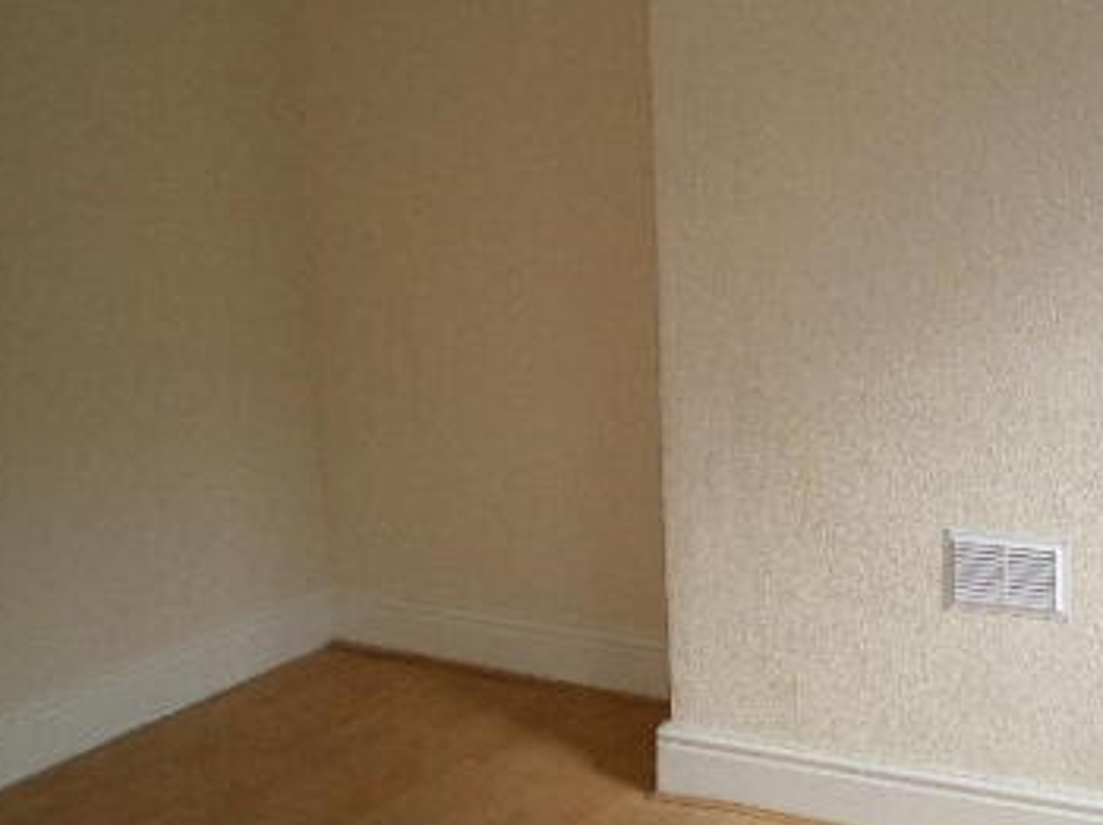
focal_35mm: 60
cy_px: 379
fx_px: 1911
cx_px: 846
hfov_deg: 31.5
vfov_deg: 24.4
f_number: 3.1
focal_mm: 6.3
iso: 125
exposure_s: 1/50
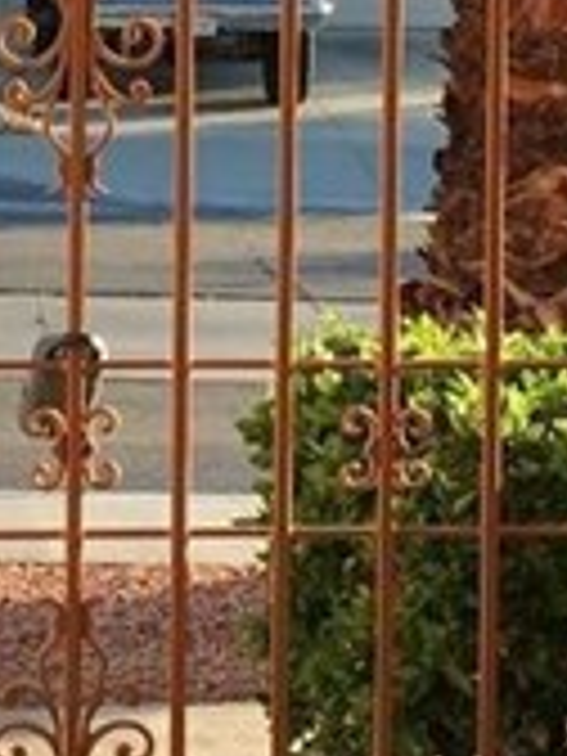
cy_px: 135
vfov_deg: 11.2
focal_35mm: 176
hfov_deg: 8.4
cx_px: 52
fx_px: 3844
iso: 25
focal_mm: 4.15
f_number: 2.2
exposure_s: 1/400
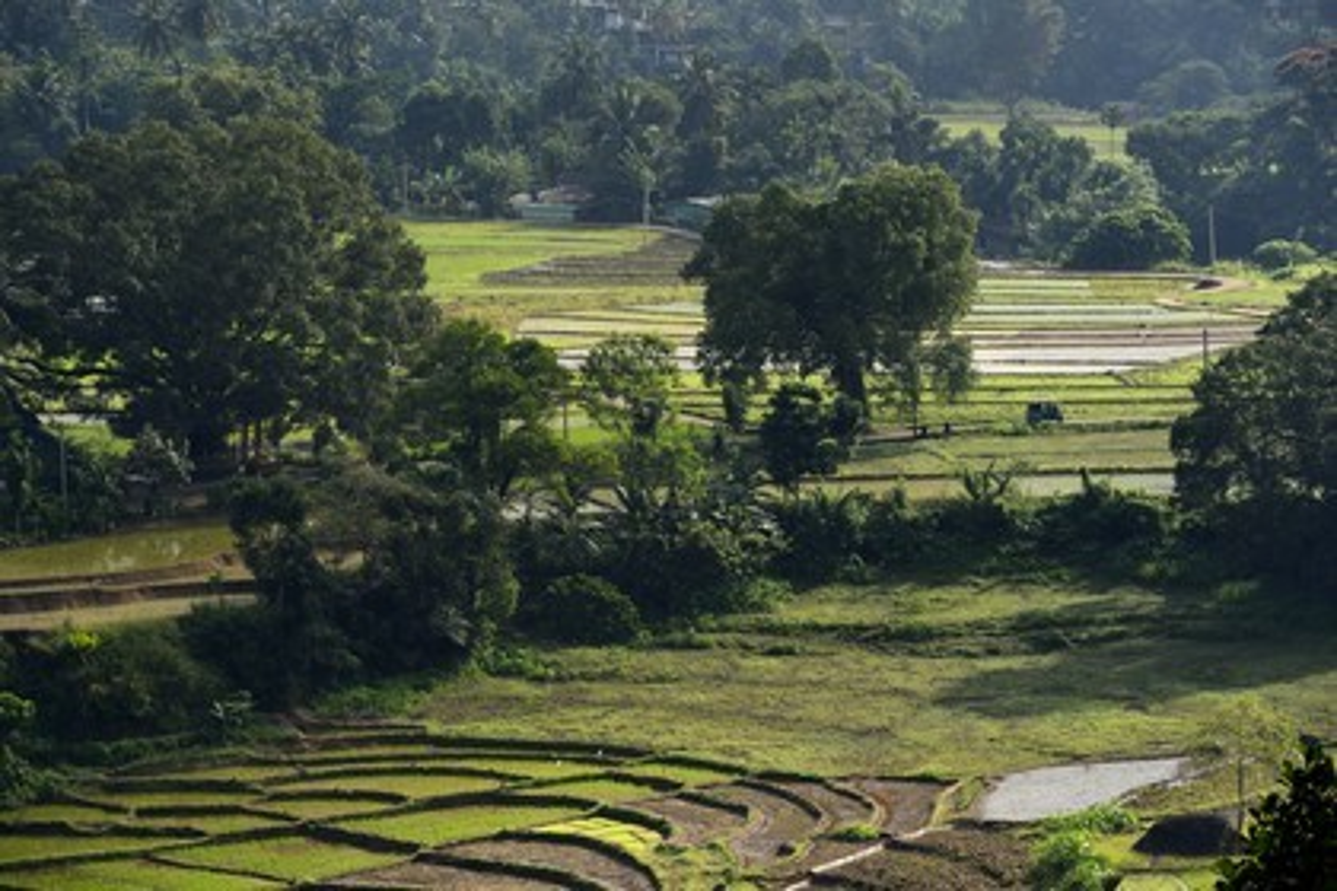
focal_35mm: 170
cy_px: 446
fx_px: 6313
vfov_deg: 8.1
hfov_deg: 12.1
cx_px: 668
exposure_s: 1/320
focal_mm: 170
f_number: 10
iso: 400
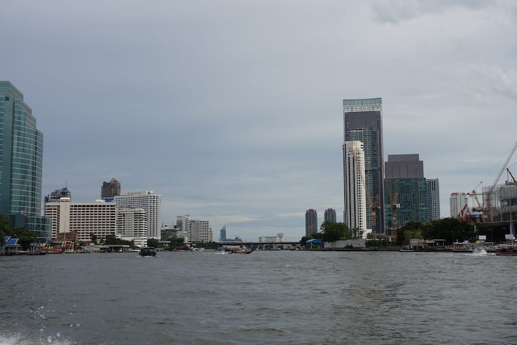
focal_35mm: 46
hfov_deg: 42.8
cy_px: 172
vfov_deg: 29.2
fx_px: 660
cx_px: 258
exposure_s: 1/125
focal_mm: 16.84
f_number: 5.6
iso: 125
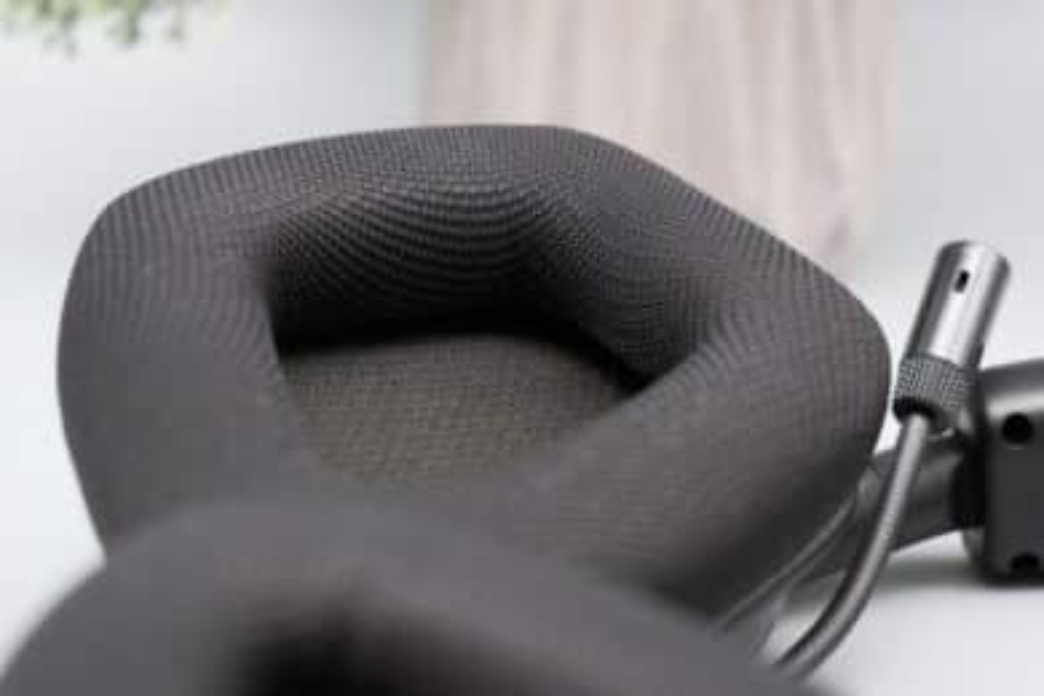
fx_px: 2175
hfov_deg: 27.0
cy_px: 348
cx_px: 522
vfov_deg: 18.2
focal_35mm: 75
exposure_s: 1/150
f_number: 4.8
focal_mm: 50
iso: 1250
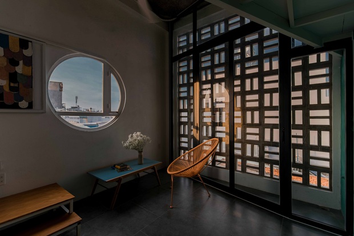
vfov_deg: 73.7
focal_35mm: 16
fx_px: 157
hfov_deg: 96.8
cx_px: 177
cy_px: 118
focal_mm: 16
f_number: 4
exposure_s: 1/100
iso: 100
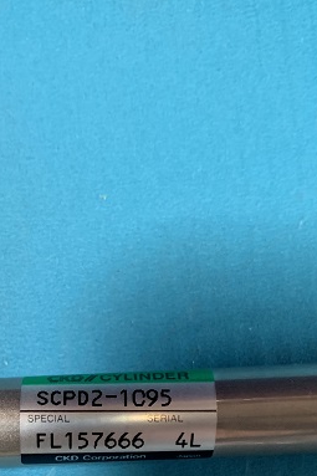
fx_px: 753
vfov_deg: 33.2
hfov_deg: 23.6
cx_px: 94
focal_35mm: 57
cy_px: 432
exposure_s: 1/60
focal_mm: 4.25
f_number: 1.8
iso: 320
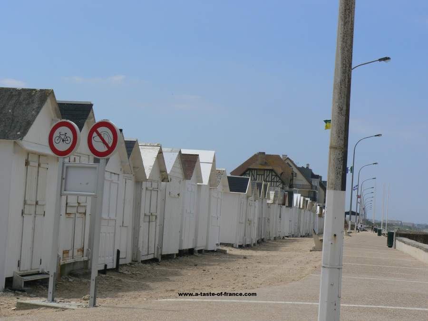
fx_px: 1063
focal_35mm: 86
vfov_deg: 17.2
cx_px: 214
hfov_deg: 22.8
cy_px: 160
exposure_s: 1/640
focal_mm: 14.3
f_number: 8
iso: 80
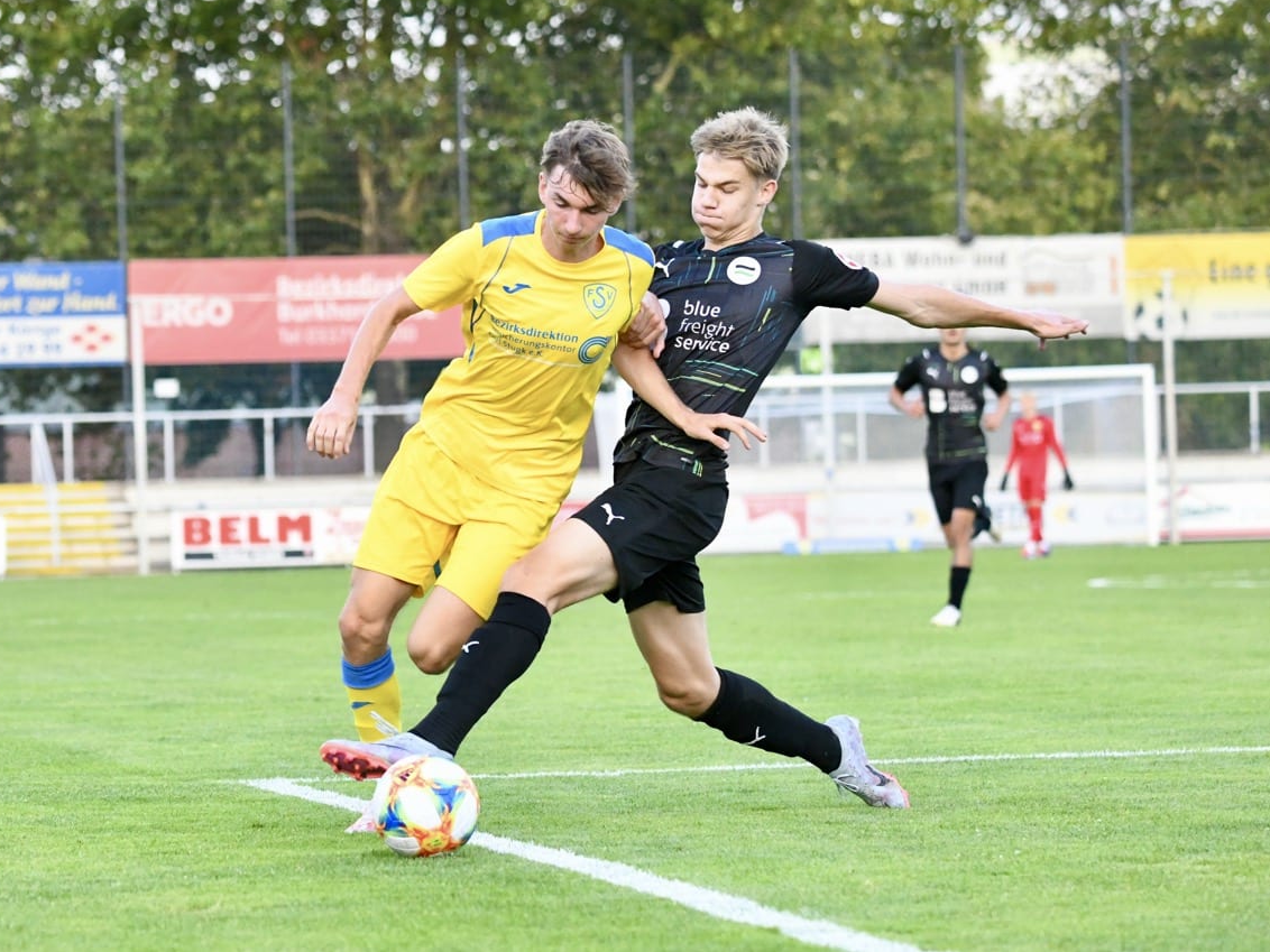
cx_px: 614
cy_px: 475
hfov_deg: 12.1
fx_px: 5980
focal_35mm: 163
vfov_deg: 9.1
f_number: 5
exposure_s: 1/1600
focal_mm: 150
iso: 8000
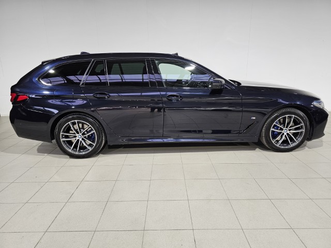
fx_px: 220
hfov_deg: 73.9
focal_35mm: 23
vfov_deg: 58.9
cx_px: 166
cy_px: 124
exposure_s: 1/100
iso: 160
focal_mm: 6.3
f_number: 1.7
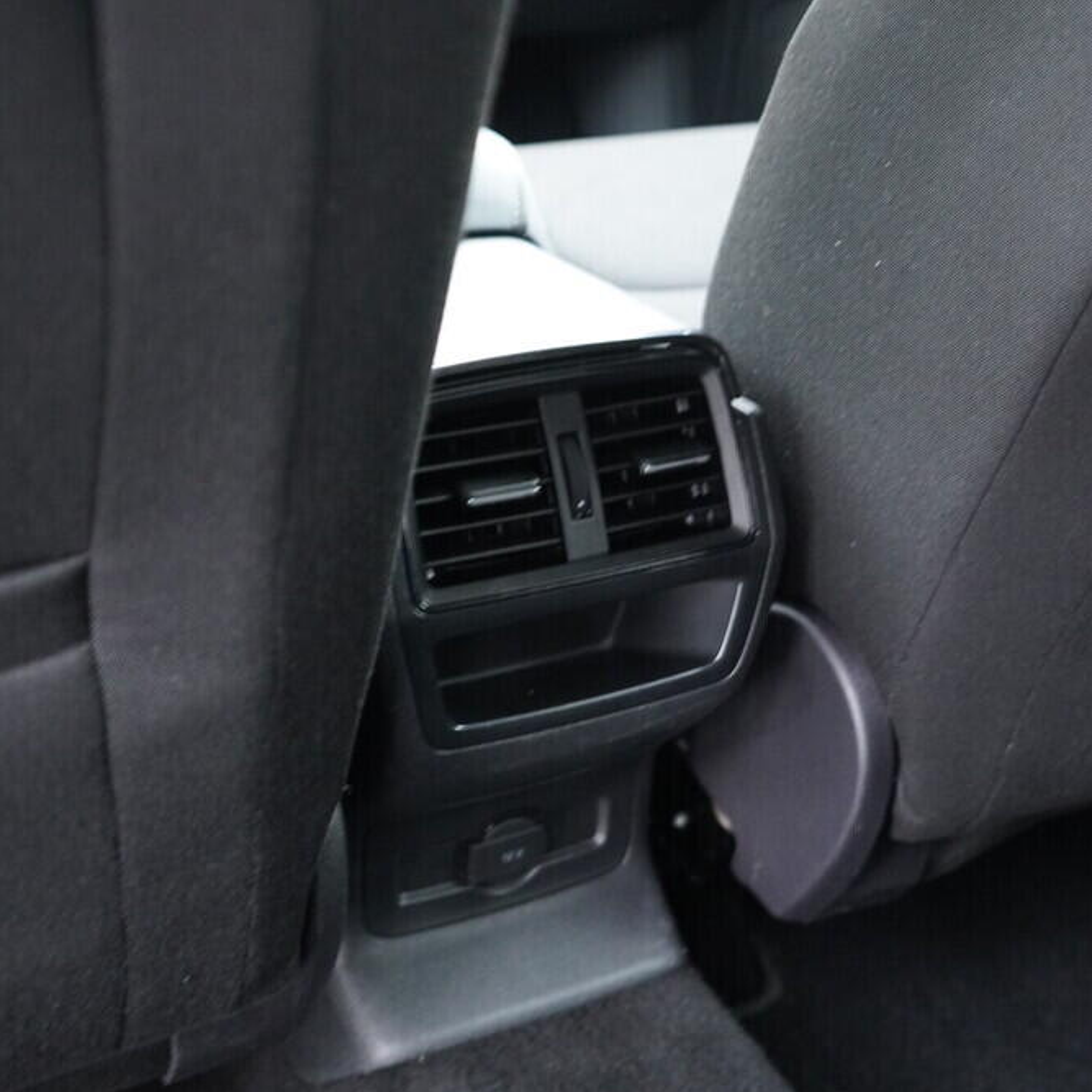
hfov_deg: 36.1
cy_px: 557
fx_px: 1677
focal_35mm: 47
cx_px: 547
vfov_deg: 36.1
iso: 2500
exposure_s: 1/40
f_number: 2.8
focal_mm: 24
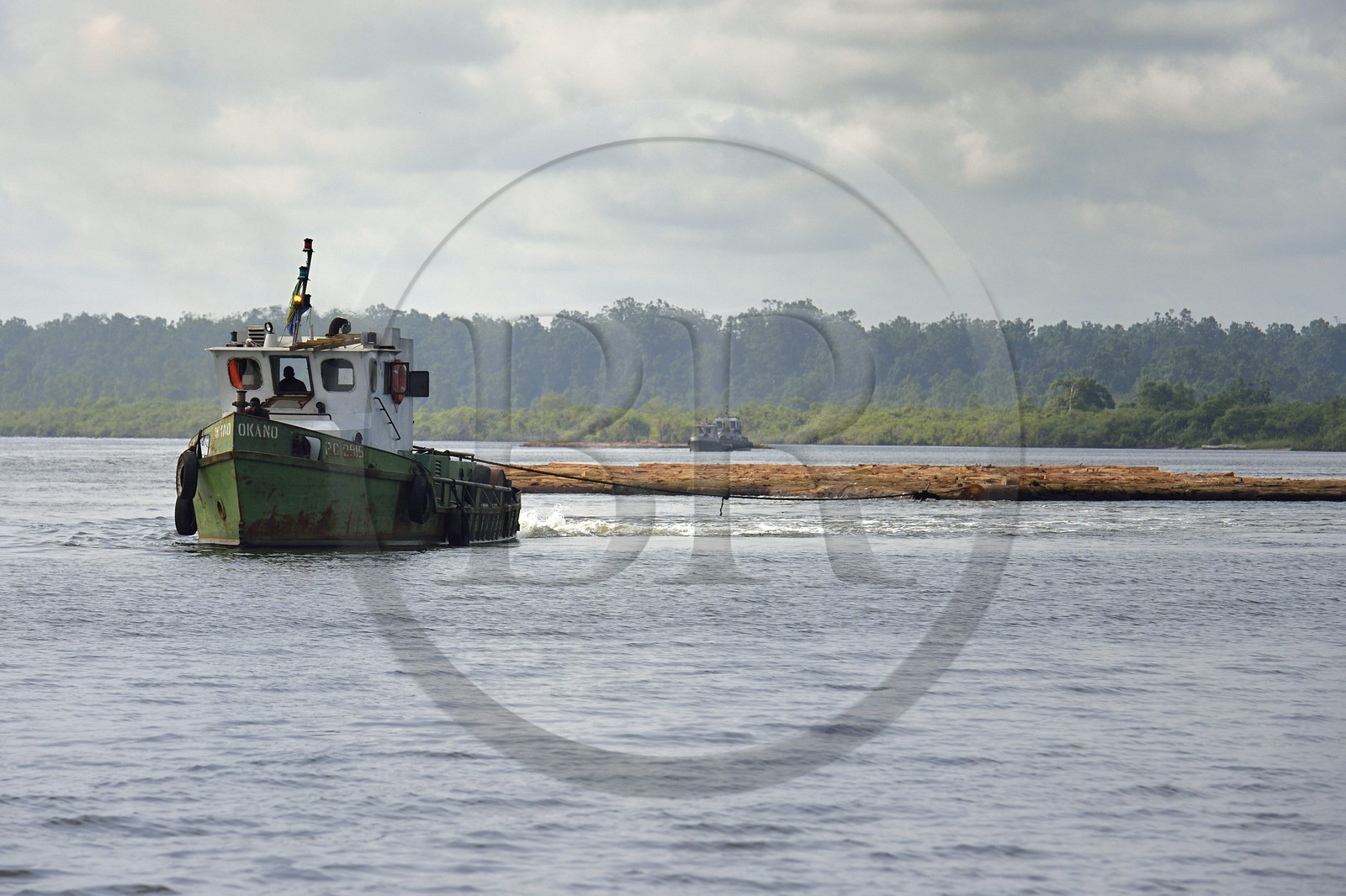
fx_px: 6915
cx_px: 673
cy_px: 448
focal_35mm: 185
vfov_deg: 7.4
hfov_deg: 11.1
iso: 400
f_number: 9
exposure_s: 1/1250
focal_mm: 185
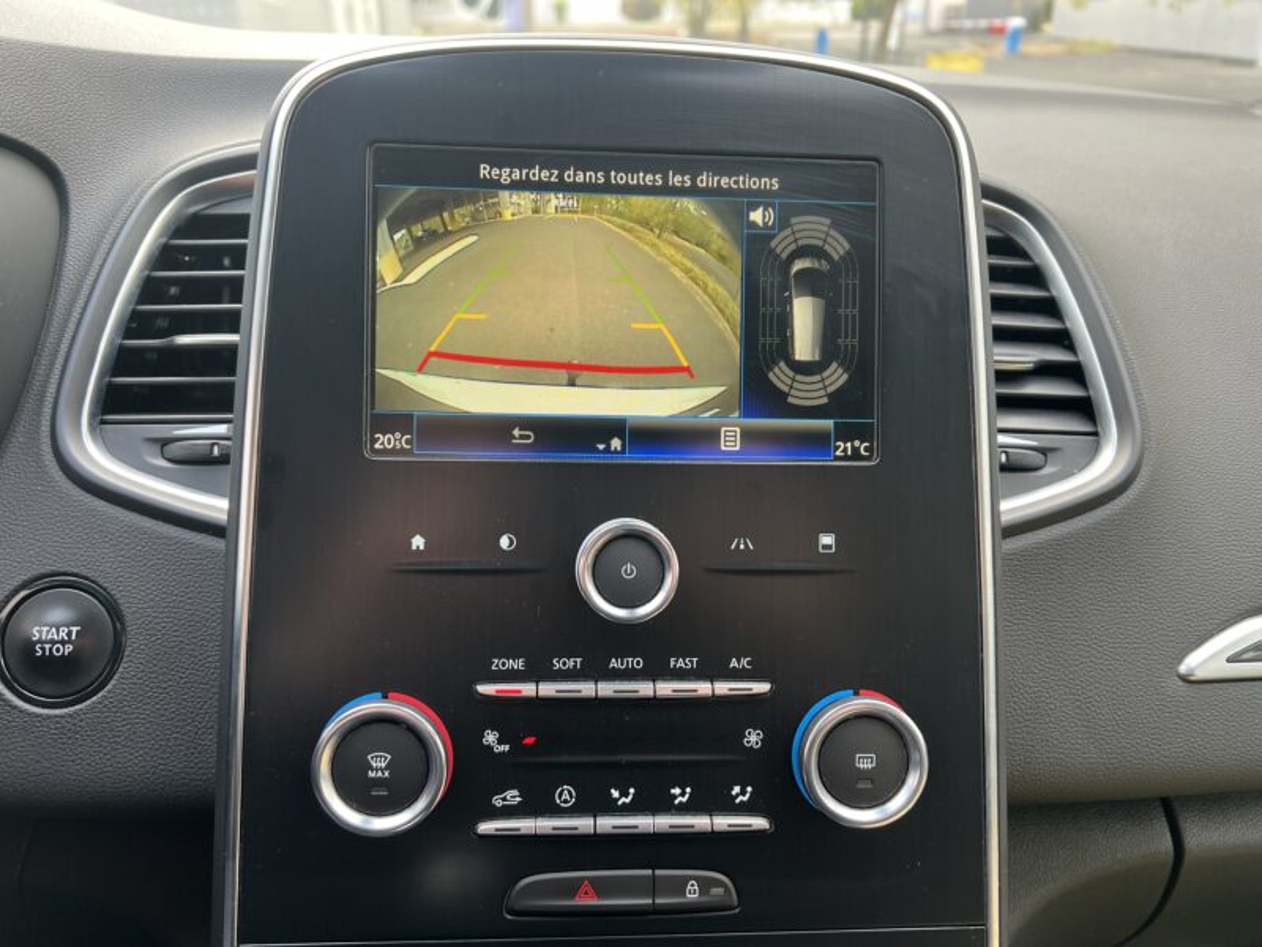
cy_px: 474
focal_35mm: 26
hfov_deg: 67.3
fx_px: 948
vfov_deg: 53.1
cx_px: 631
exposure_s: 1/82
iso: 80
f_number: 1.5
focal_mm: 5.7
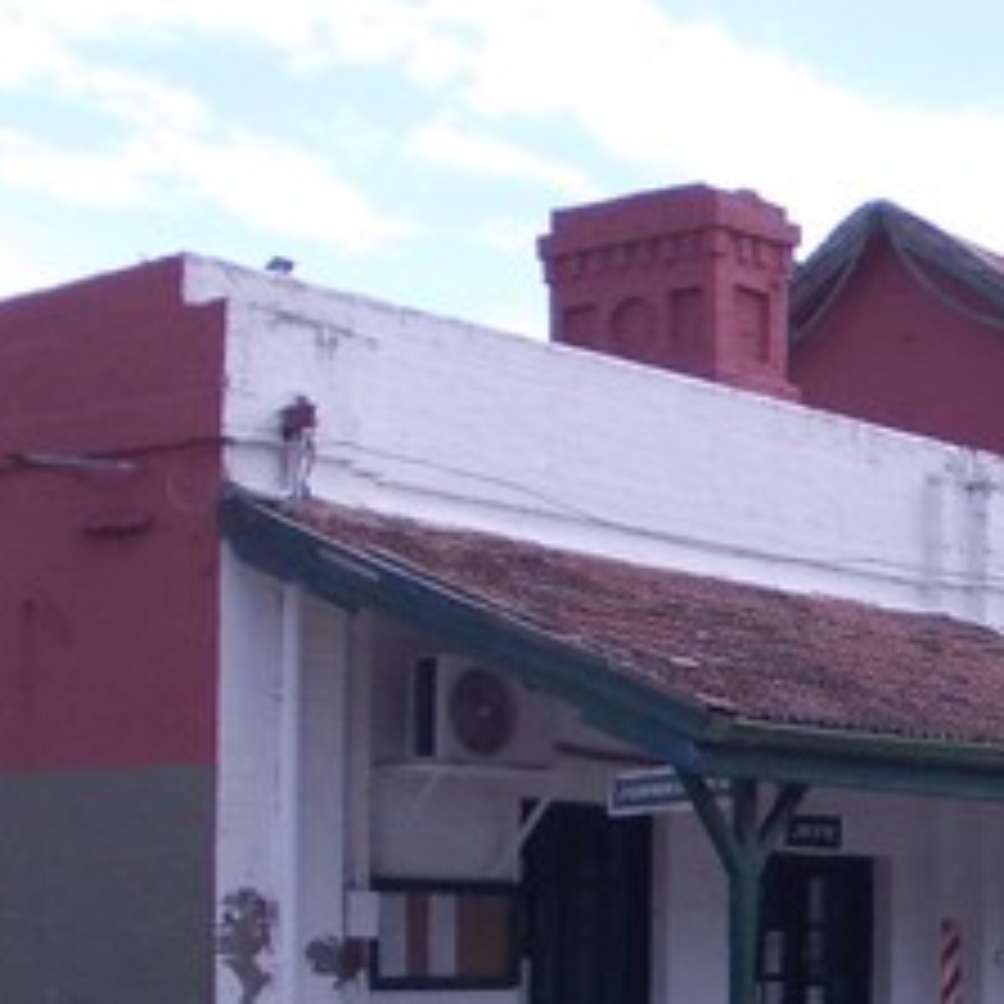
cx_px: 1297
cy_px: 896
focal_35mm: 85
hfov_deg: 18.9
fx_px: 2789
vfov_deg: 20.0
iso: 80
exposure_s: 1/250
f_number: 5.4
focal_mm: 4
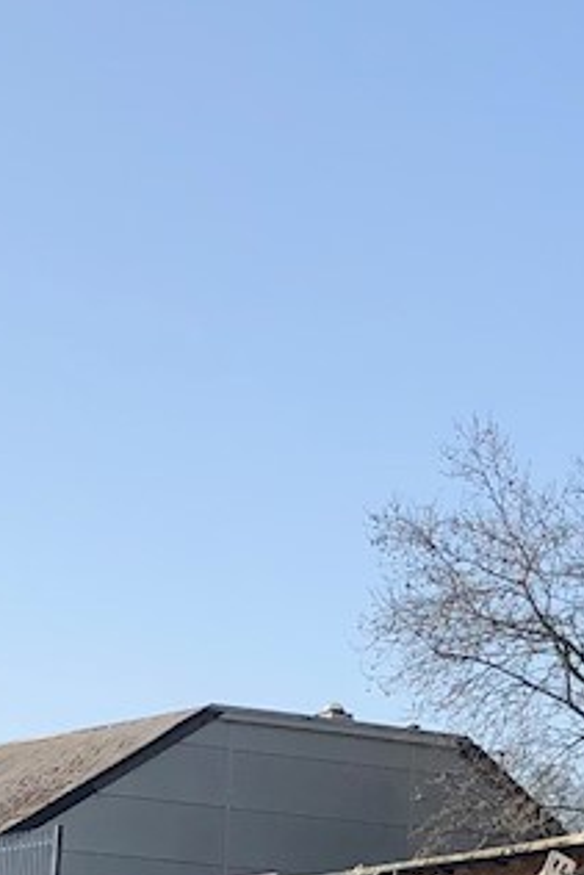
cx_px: -91
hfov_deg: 10.5
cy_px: 1088
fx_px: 3135
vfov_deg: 15.2
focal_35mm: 129
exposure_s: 1/2000
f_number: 1.8
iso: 20
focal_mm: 3.99
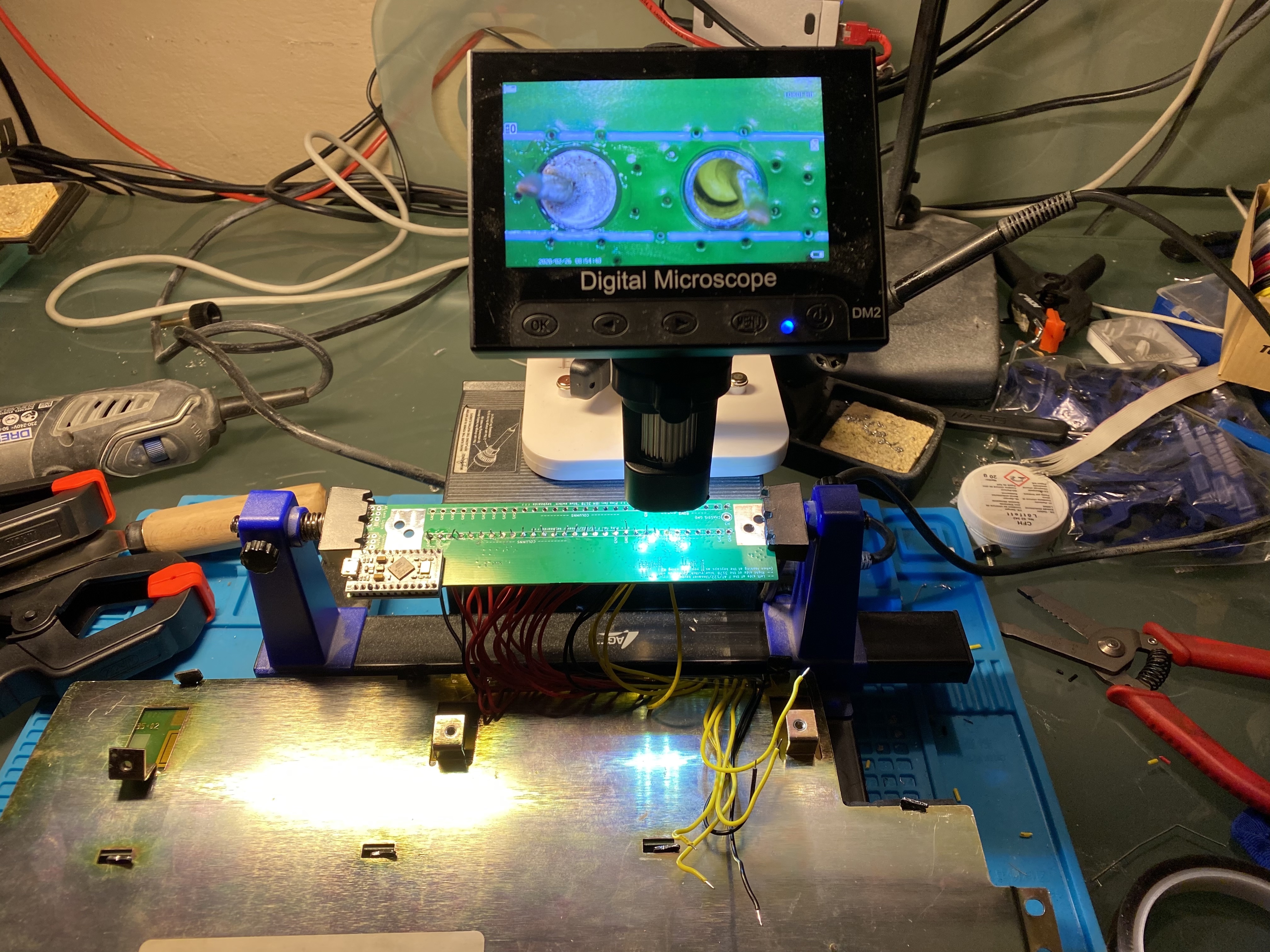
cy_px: 476
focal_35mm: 26
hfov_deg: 67.3
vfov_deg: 53.1
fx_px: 954
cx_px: 635
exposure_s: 1/50
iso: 100
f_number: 1.8
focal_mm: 4.25
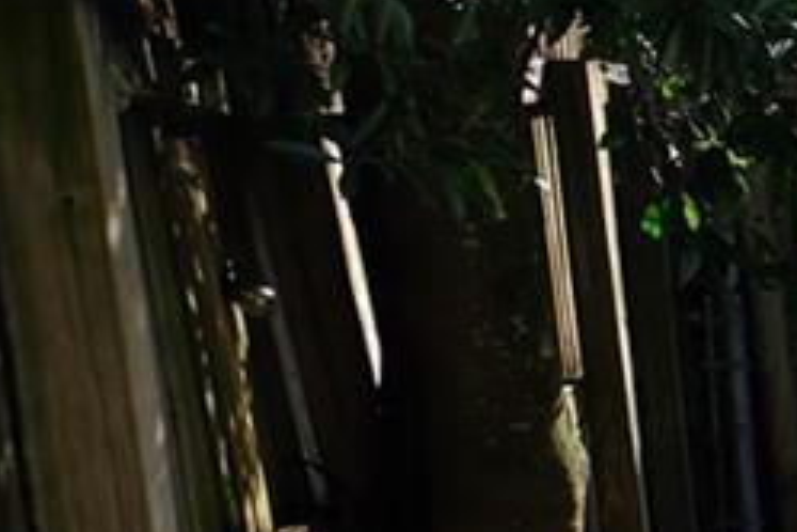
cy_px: 542
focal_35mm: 148
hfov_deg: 10.4
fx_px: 3276
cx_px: 2327
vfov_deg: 9.2
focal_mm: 15
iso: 160
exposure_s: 1/320
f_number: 5.6
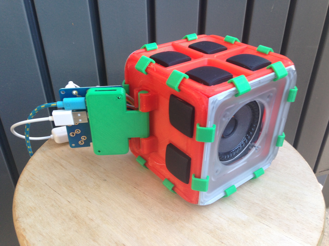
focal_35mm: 33
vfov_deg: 42.9
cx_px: 164
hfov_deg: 55.4
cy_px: 123
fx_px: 314
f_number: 2.4
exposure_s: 1/20
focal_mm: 4.12
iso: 64
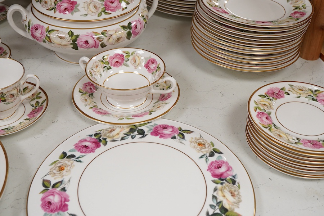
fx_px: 405
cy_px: 108
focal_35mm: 45
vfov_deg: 29.9
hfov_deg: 43.6
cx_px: 162
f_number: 10
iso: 1250
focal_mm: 30
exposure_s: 1/125
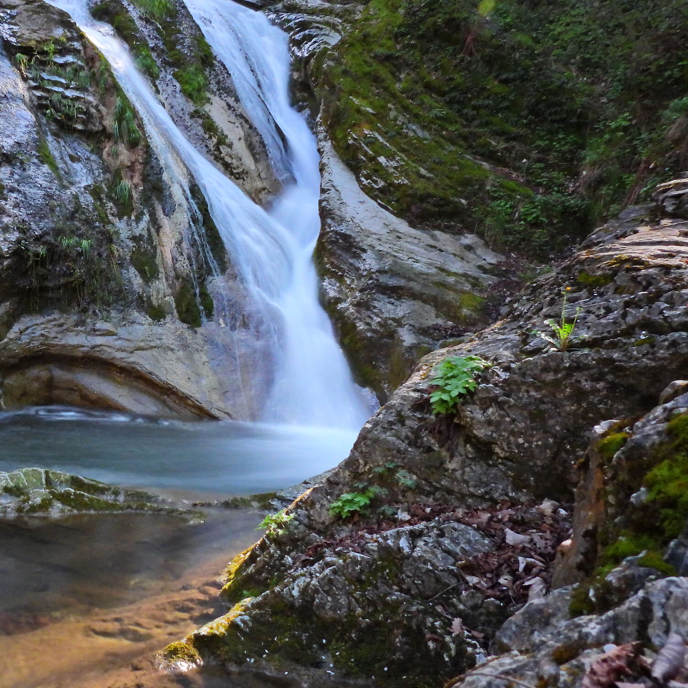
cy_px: 352
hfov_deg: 46.1
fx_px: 765
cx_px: 146
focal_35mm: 34
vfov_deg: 48.4
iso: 400
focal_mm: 4.3
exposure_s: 8
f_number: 4.5
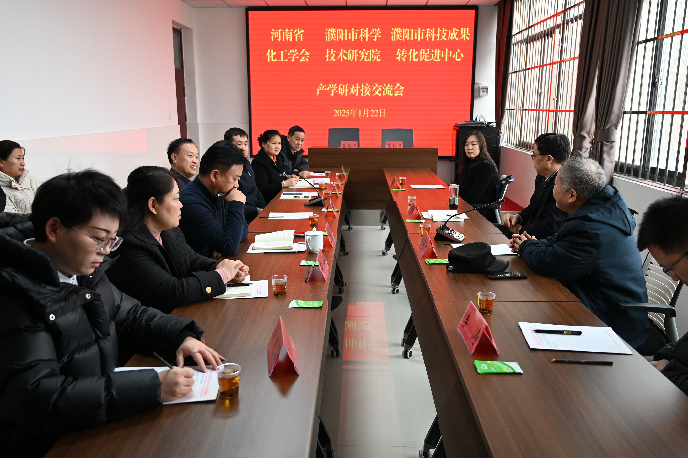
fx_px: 573
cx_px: 344
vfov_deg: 43.5
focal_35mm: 30
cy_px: 229
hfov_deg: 62.0
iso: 800
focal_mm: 30
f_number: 4
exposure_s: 1/125
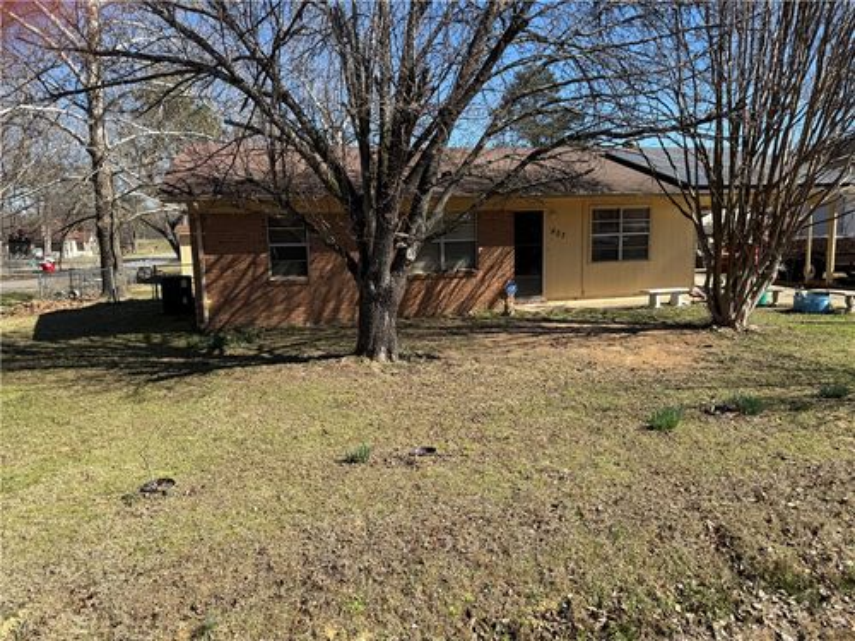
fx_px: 593
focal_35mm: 24
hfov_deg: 71.6
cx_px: 428
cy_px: 320
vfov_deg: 56.8
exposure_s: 1/2525
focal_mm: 6.76
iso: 80
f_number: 1.78
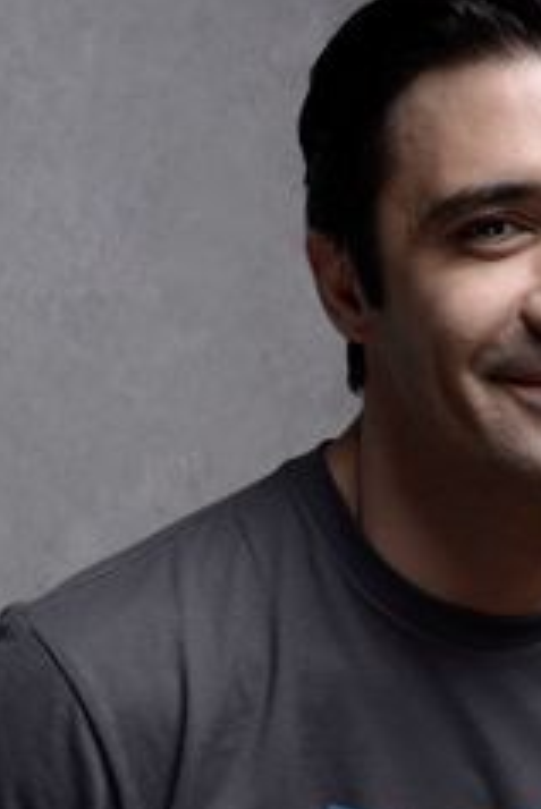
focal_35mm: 84
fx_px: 1891
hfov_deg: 16.2
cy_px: 588
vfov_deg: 24.0
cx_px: 383
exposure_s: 1/250
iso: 100
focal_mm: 50
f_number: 16
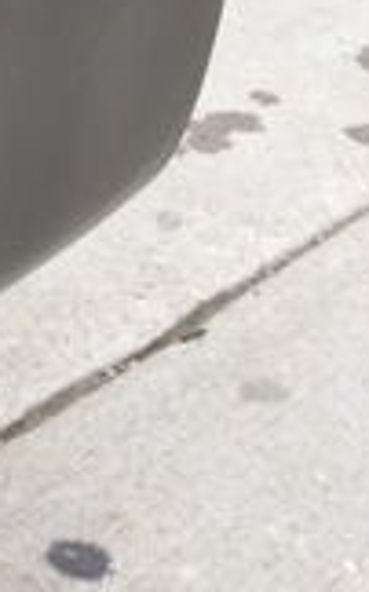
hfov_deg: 12.1
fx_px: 1692
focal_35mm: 105
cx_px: -106
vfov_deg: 19.2
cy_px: -22
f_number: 3.3
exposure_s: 1/60
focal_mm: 4.3
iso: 320
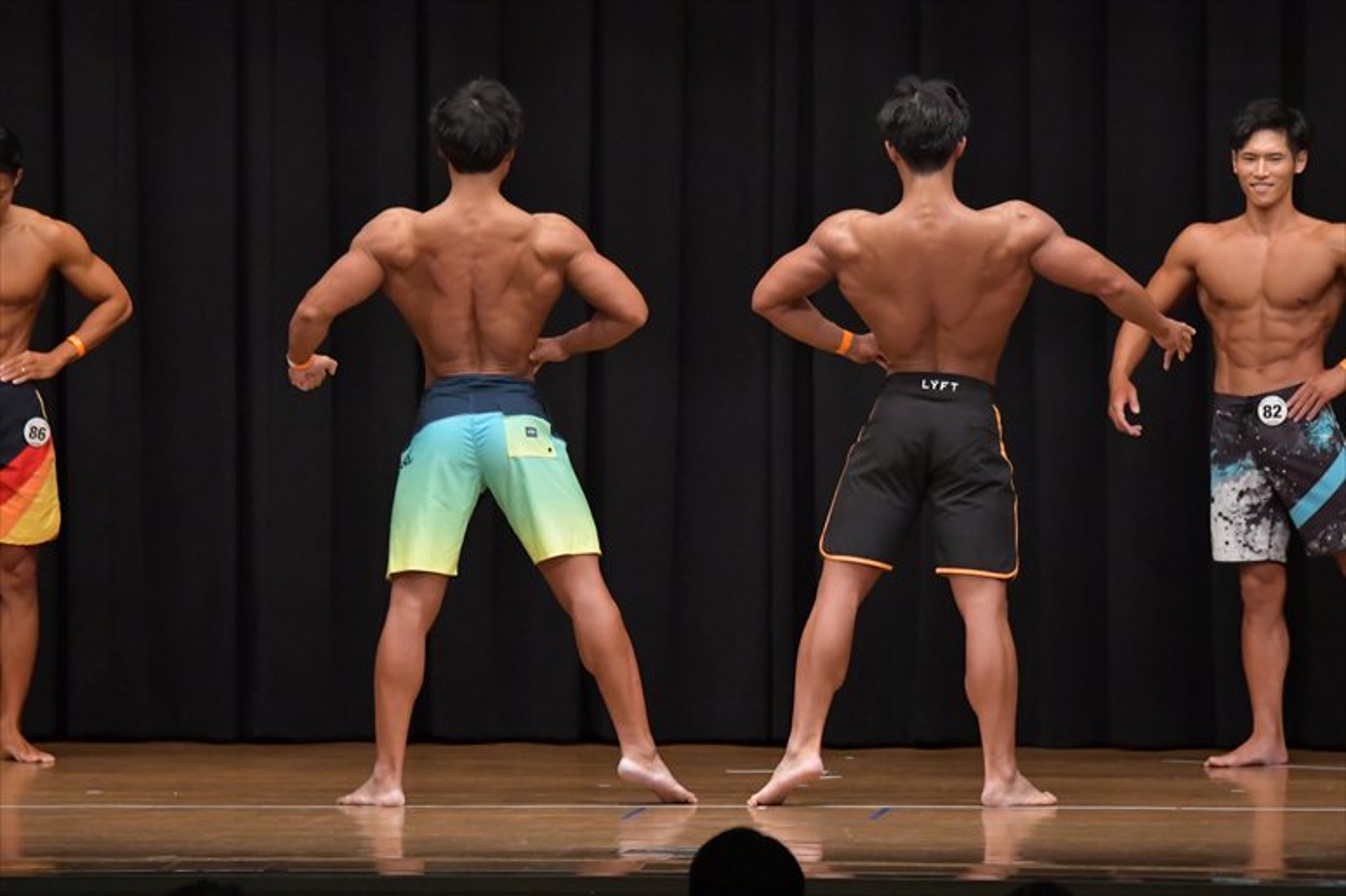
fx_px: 8110
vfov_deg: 6.3
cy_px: 448
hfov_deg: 9.5
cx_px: 673
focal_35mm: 217
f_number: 5.6
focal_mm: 145
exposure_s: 1/400
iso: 6400
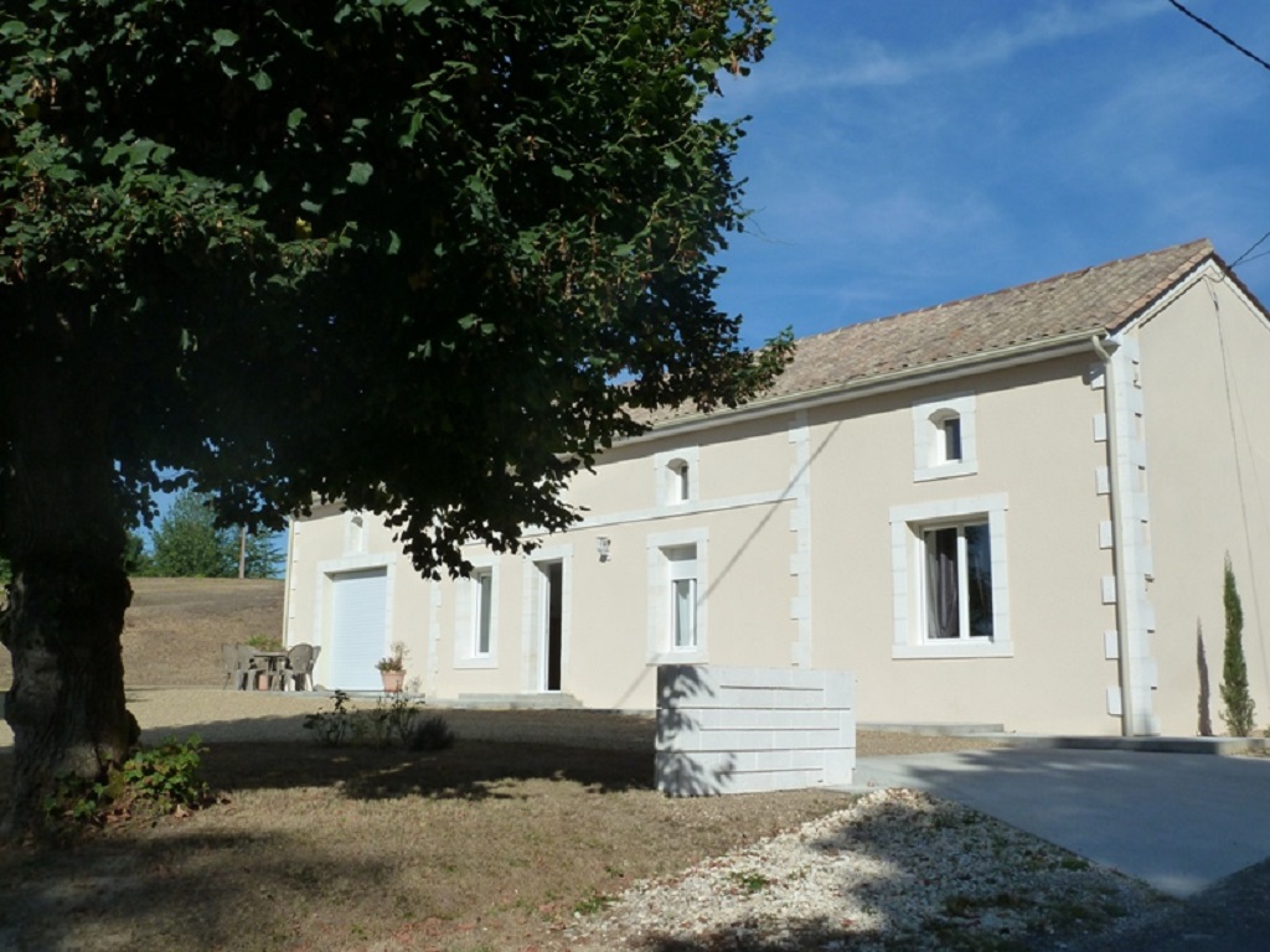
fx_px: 1284
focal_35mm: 35
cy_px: 476
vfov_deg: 40.7
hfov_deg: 52.6
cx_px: 635
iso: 125
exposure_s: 1/640
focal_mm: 5.7
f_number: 5.6
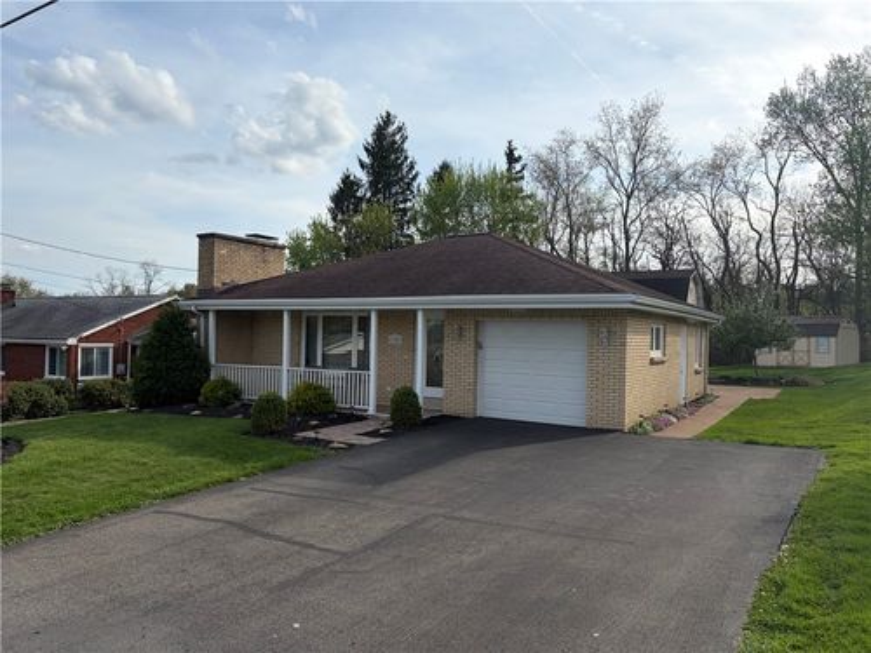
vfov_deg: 53.1
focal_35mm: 26
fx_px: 654
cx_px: 436
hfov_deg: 67.3
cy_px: 326
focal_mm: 5.96
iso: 64
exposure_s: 1/4950
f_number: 1.6
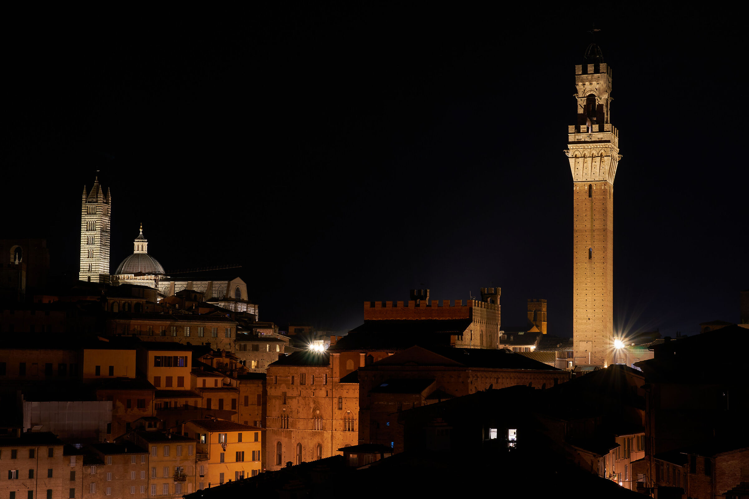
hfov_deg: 31.2
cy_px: 250
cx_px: 374
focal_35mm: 64
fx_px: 1342
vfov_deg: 21.1
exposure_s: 30
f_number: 11
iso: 100
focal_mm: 43
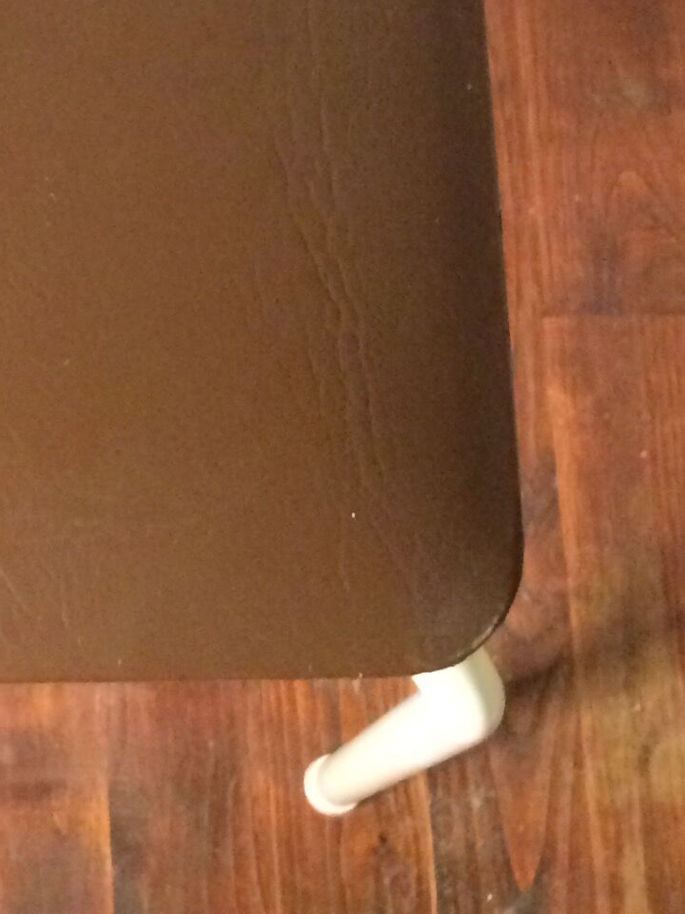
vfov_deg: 19.3
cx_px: -66
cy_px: -69
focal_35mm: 98
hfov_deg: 14.7
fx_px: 2587
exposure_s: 1/17
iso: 400
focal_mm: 4.15
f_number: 2.2
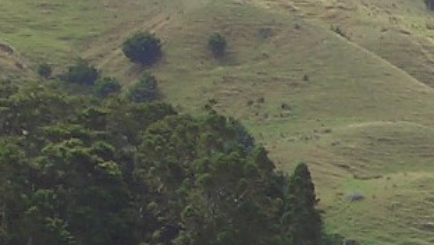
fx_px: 4526
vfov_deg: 3.1
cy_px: 429
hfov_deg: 5.4
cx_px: 716
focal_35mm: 393
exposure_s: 1/160
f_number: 7
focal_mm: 14.6
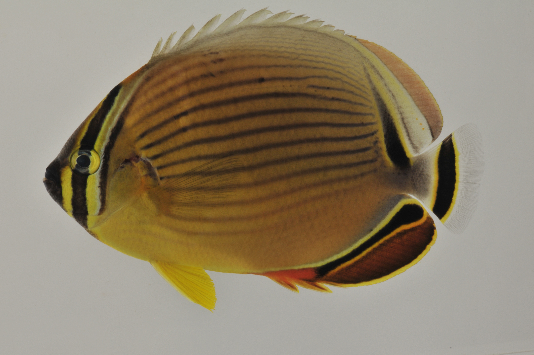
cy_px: 178
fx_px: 2333
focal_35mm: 158
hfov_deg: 13.1
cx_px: 267
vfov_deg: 8.7
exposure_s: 1/60
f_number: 36
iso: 200
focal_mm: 105
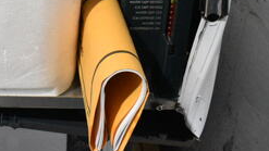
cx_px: -20
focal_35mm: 70
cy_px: -64
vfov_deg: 16.0
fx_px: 499
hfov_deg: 27.8
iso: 6400
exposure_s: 1/200
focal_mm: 18
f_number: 7.1
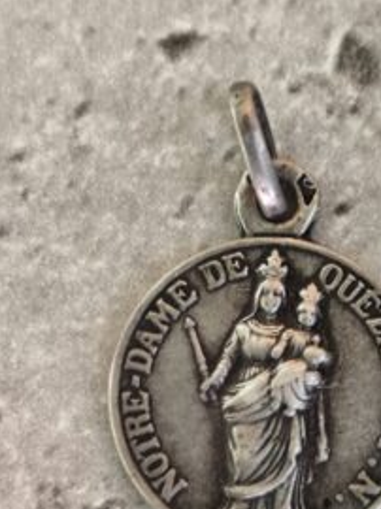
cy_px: 373
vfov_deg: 14.3
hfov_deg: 10.7
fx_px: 2028
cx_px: 277
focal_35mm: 138
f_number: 1.65
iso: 400
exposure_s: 1/25
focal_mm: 6.19
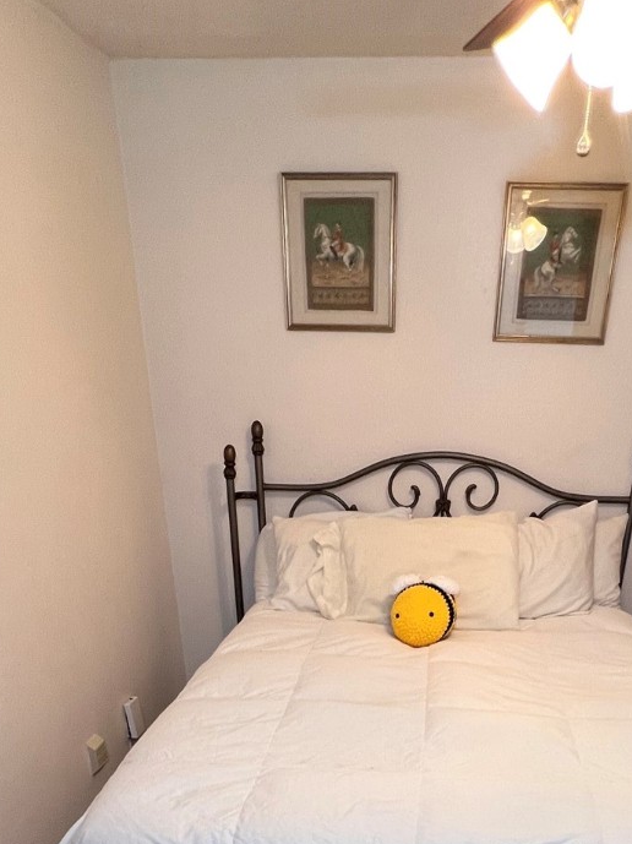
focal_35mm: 29
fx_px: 707
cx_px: 383
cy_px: 811
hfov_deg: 47.9
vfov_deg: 51.6
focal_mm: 1.57
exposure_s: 1/60
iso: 160
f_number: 1.8
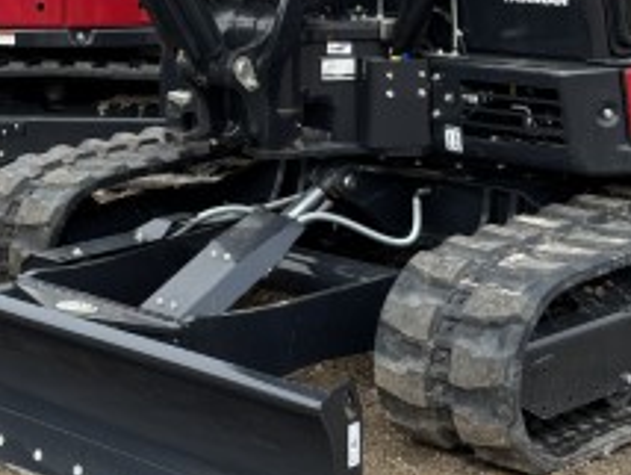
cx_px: -97
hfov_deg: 19.2
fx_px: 1770
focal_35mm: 97
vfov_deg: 15.1
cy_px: 35
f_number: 1.6
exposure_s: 1/1016
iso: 50
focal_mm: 5.96
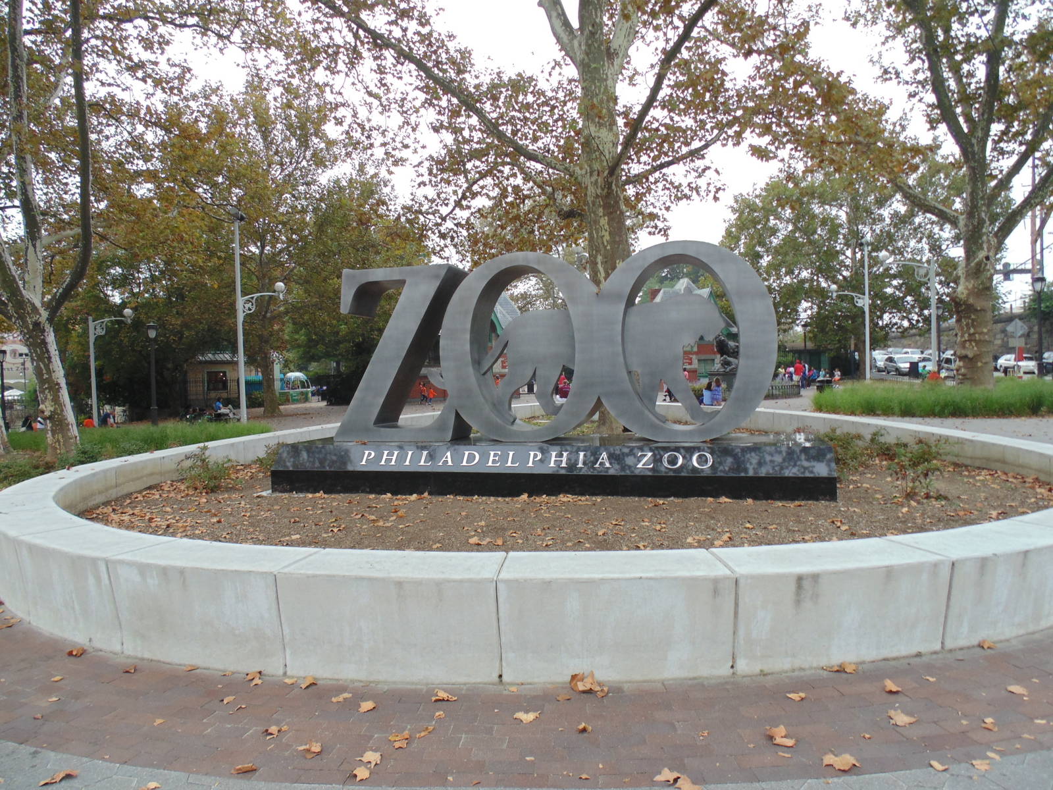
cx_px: 526
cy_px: 395
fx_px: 669
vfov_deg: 61.1
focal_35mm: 22
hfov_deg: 76.4
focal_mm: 4
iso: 80
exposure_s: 1/125
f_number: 3.1
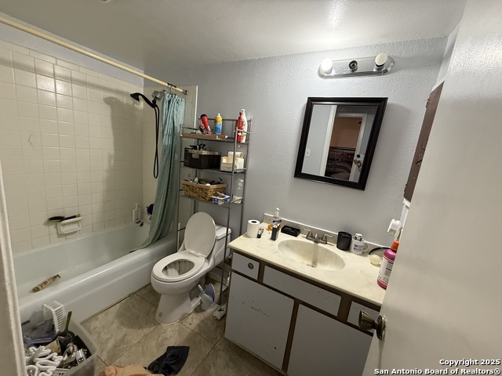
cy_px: 188
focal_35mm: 14
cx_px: 251
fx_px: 203
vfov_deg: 85.7
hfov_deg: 102.1
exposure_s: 1/60
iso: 400
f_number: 2.2
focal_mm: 2.22
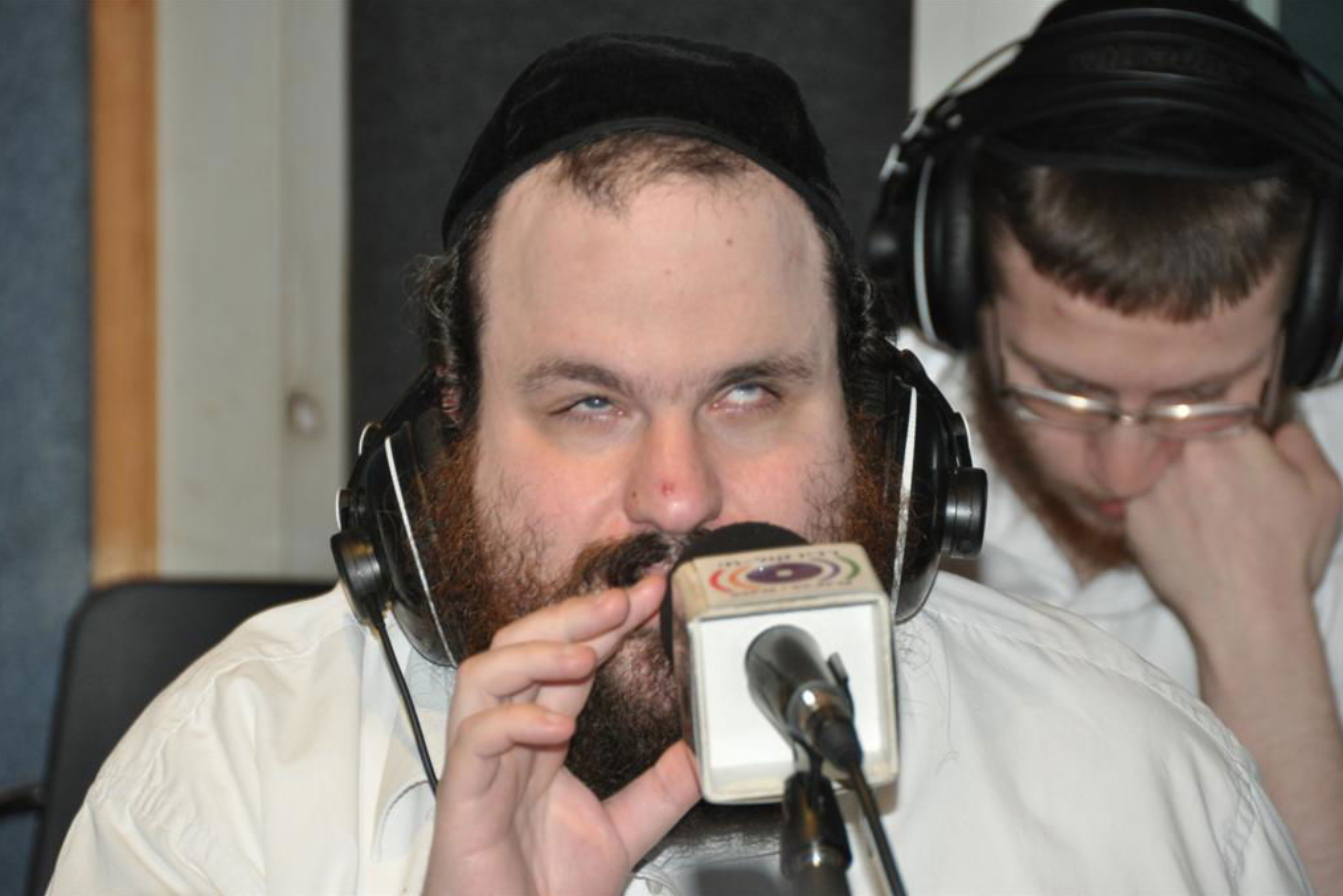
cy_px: 447
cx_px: 673
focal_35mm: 257
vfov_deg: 5.3
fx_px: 9588
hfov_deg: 8.0
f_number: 5.6
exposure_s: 1/60
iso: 800
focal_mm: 170
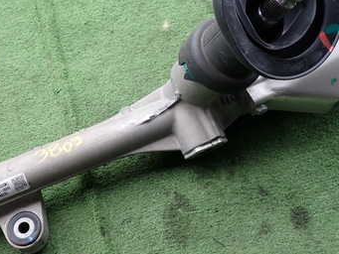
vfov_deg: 32.9
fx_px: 431
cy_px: 127
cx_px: 96
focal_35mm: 44
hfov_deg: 42.0
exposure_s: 1/160
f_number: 2.8
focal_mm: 4.5
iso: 100
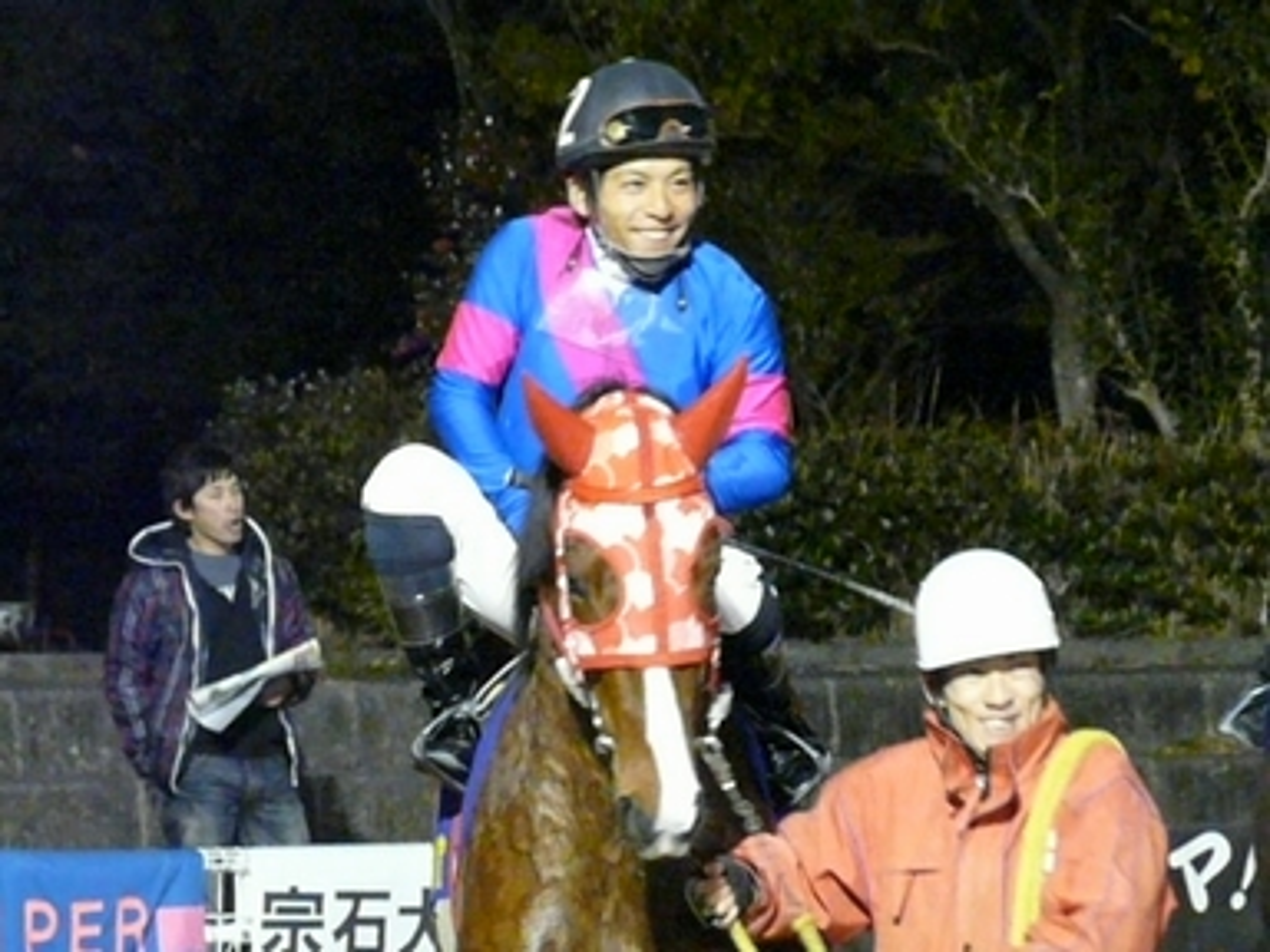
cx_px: 635
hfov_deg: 8.5
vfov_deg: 6.4
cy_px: 476
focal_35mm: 234
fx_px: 8585
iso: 3200
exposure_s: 1/60
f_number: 3.6
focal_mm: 38.4
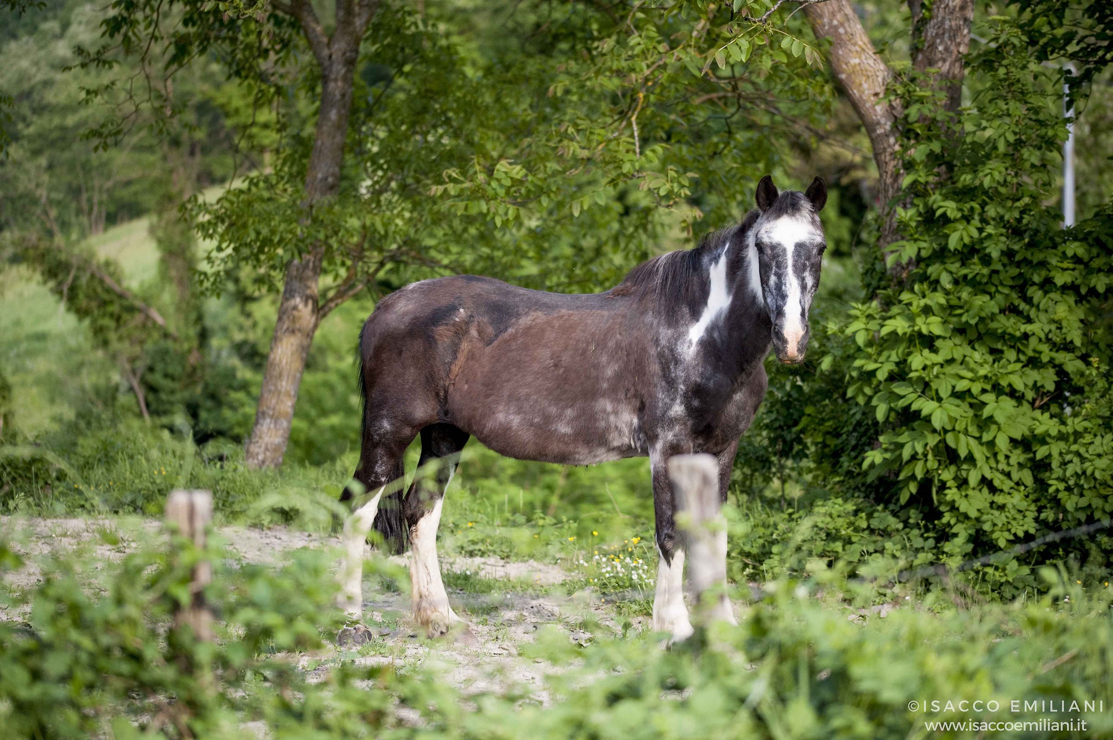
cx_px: 556
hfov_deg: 19.5
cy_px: 370
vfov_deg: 13.0
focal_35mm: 105
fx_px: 3244
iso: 1000
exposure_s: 1/5000
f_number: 2.8
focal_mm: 105
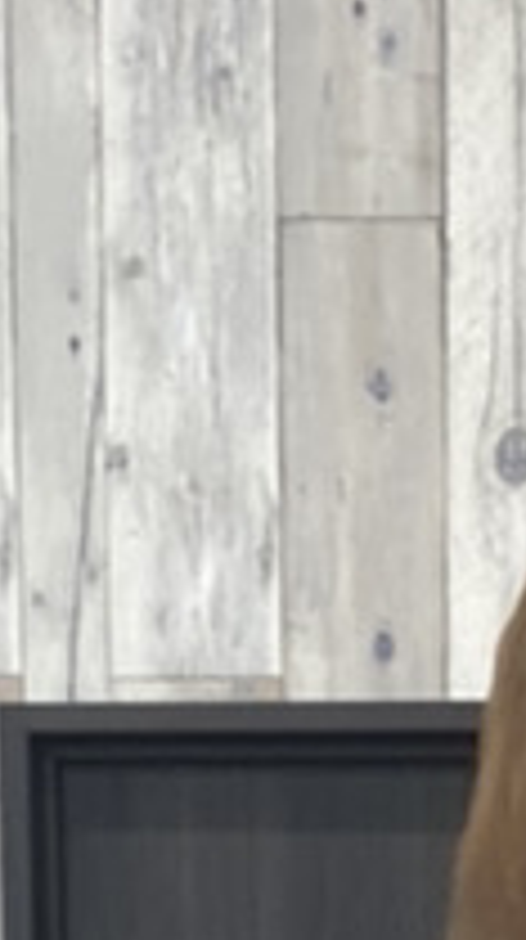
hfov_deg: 7.4
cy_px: 2010
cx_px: 652
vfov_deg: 11.6
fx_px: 4056
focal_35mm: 163
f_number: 1.8
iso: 125
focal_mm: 4.25
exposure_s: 1/121
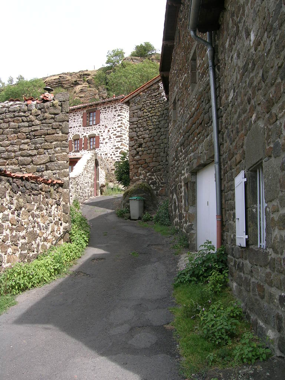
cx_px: 142
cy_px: 190
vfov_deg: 52.6
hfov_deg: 40.7
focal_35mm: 35
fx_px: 384
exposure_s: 1/189
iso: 50
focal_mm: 5.4
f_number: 4.8
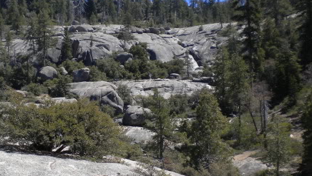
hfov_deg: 30.0
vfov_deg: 17.1
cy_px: 137
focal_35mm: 70
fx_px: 579
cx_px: 107
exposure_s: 1/508
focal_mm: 6.3
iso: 80
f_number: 4.6
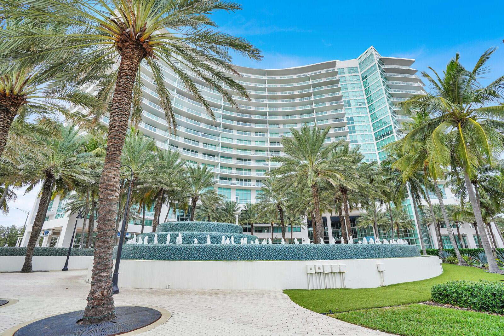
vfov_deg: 73.7
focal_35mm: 16
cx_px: 252
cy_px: 168
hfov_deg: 96.7
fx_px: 224
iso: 800
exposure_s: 1/400
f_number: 8
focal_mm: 16
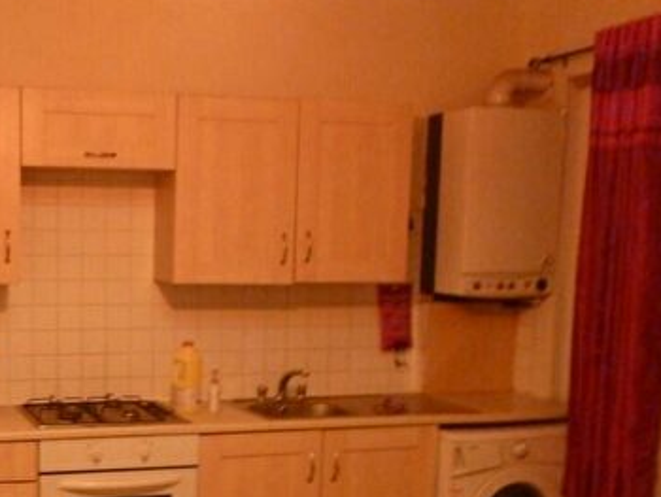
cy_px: 405
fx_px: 955
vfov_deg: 28.5
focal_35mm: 50
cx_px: 98
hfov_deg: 36.4
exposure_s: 1/4
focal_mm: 4.5
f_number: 3.1
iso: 400
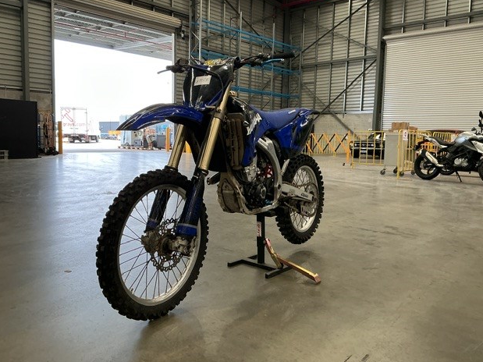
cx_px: 246
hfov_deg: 60.0
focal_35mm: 30
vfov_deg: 46.8
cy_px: 179
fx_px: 419
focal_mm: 3
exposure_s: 1/60
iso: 50
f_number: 1.8
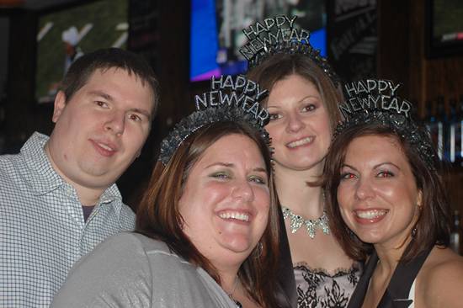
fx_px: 1060
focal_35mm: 82
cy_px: 154
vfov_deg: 16.5
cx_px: 232
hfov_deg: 24.6
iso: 400
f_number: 4
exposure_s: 1/60
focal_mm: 55
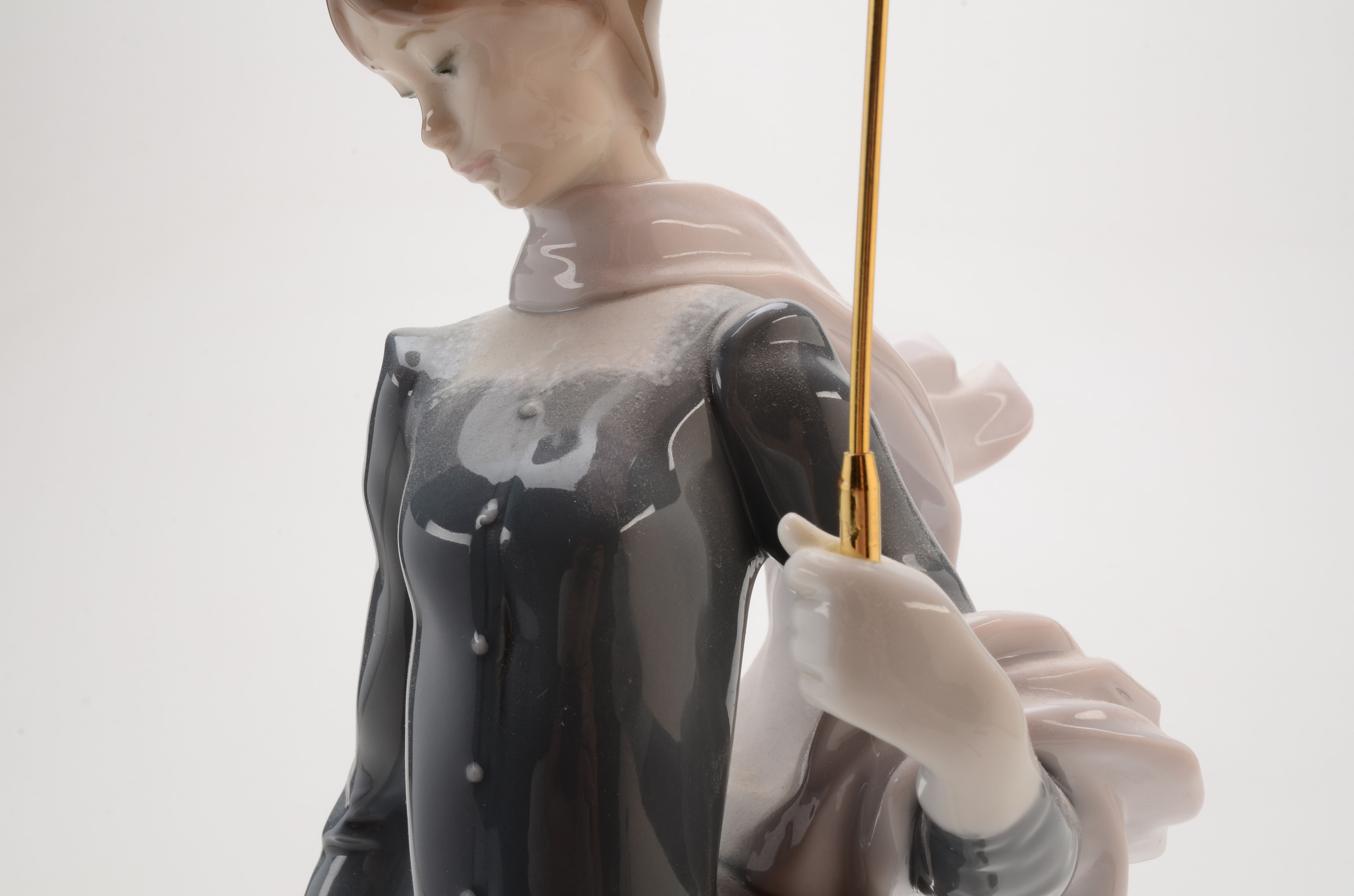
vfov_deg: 26.4
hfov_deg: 39.0
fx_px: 1914
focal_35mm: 51
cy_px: 448
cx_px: 677
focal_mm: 34
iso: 100
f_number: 25
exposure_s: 1/160
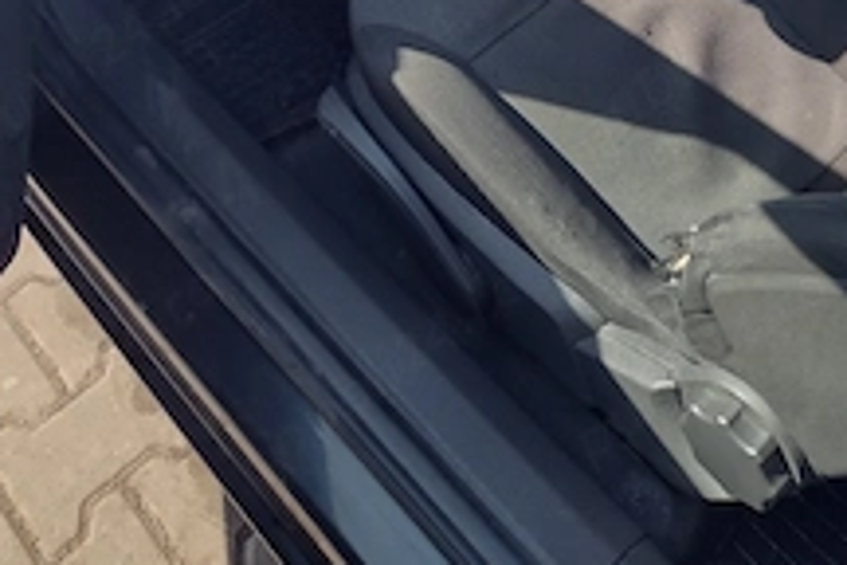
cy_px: -200
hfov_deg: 38.1
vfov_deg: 22.7
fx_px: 1223
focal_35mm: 52
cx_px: 474
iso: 100
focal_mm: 4.71
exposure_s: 1/625
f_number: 1.7
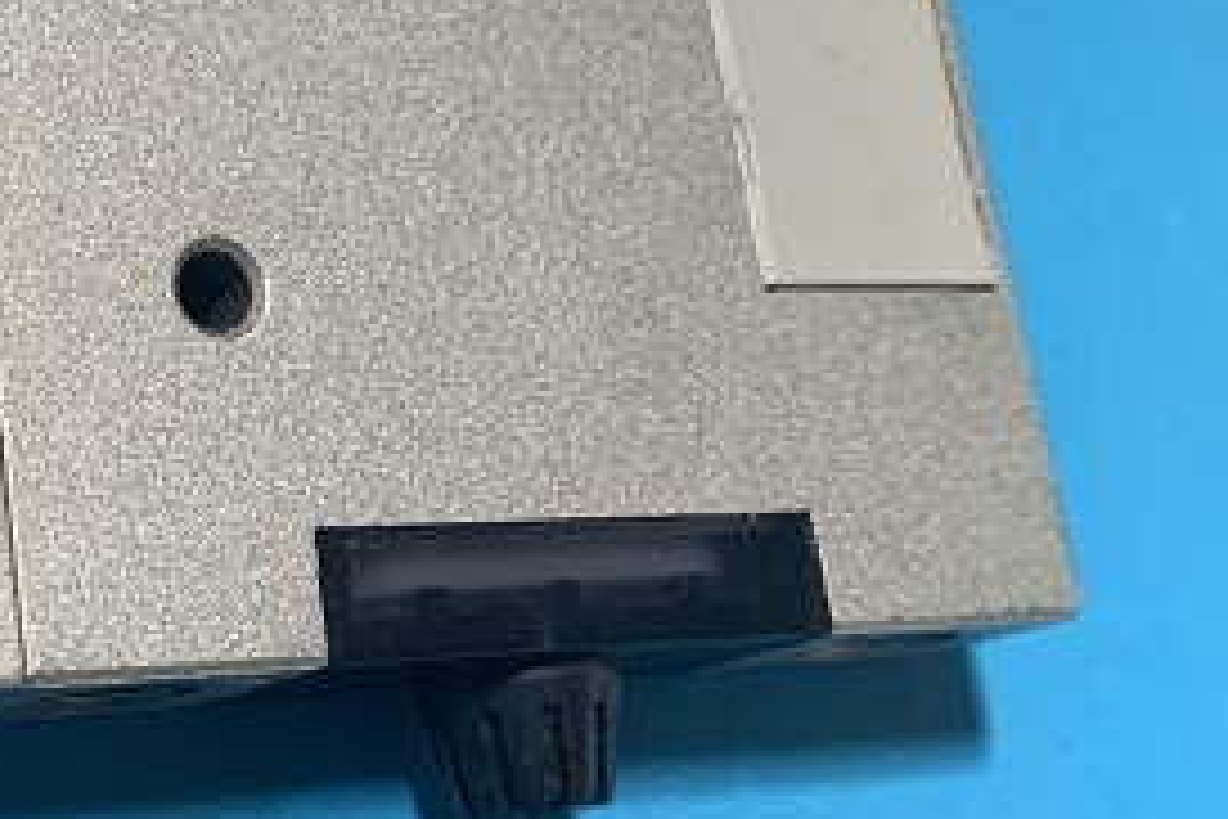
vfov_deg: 16.8
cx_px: 106
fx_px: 2729
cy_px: 61
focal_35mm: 80
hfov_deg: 24.6
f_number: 1.8
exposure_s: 1/60
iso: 125
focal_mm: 4.25
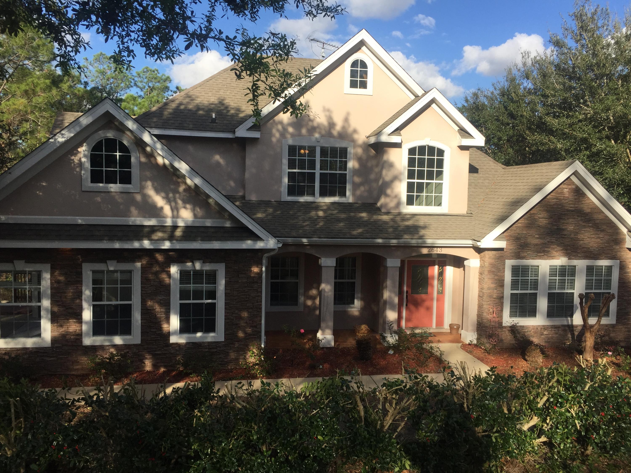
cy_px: 236
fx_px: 529
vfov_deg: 48.2
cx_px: 316
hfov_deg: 61.7
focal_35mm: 29
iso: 32
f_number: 2.2
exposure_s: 1/1522
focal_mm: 4.15
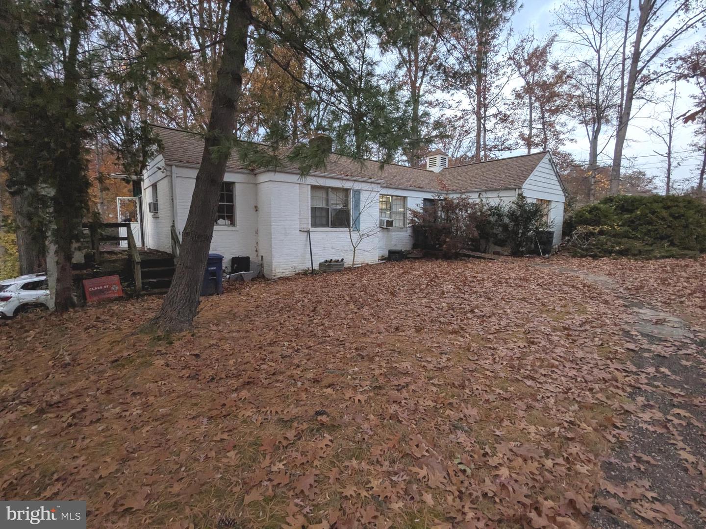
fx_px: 326
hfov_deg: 94.5
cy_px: 264
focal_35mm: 16
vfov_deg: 78.1
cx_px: 353
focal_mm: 2.35
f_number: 2.2
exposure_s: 1/23.8
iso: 418
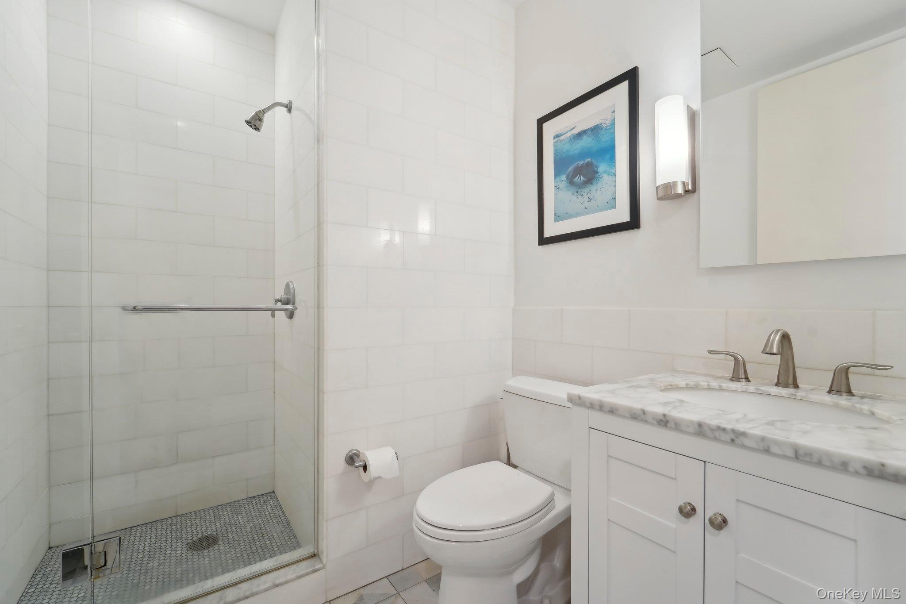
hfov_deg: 104.3
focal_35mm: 14
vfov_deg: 81.2
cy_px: 302
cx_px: 453
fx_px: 352
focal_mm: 14
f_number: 8
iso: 400
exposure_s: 1/20
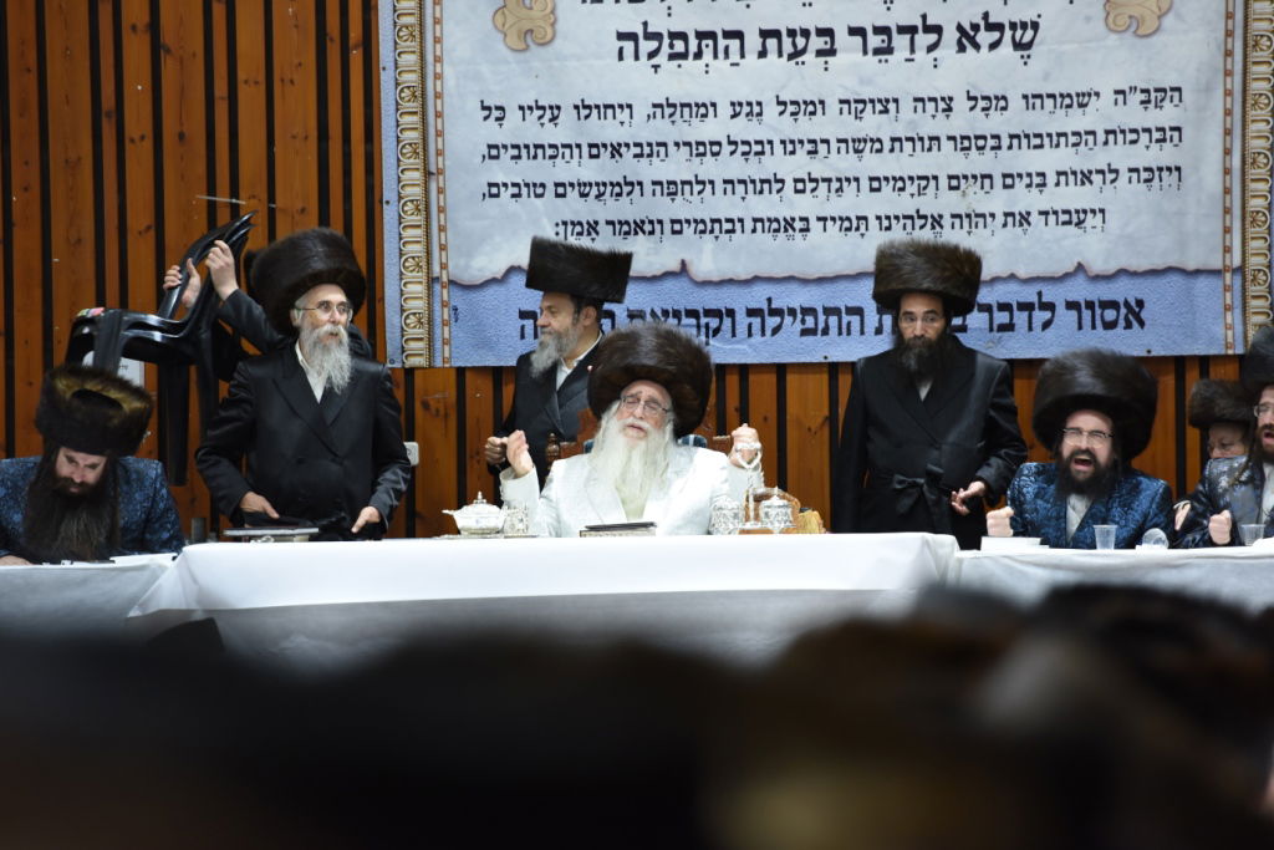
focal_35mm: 200
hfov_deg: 10.3
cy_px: 425
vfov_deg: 6.9
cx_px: 637
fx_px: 7078
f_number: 4
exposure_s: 1/100
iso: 1250
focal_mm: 200
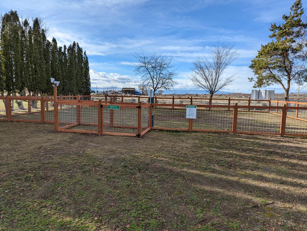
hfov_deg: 71.5
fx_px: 213
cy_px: 116
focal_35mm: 24
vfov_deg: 56.9
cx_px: 154
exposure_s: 1/1919
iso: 44
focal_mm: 6.81
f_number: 1.85
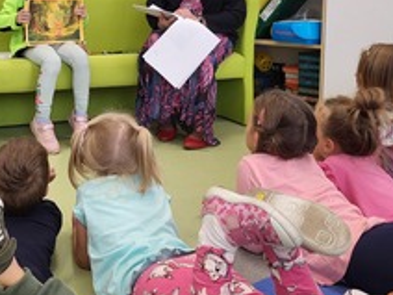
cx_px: 120
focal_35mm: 49
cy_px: 67
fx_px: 556
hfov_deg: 38.3
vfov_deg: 29.1
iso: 64
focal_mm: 5.4
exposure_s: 1/100
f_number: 1.8
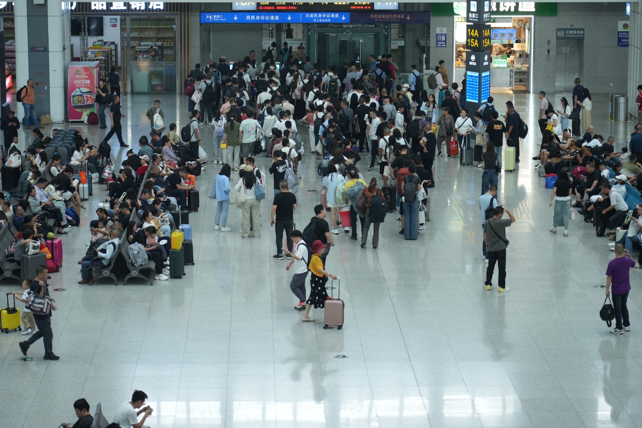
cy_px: 214
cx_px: 321
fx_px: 1872
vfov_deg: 13.0
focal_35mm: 105
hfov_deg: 19.5
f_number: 4
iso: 800
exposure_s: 1/125
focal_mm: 105
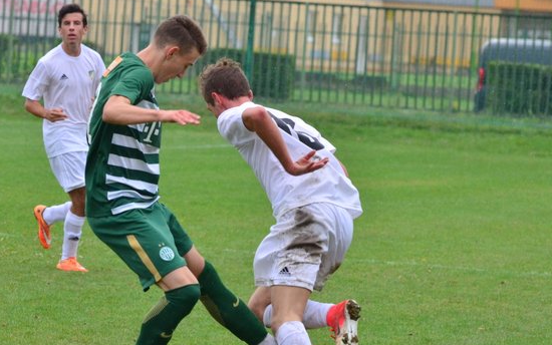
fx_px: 6180
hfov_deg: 5.1
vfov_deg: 3.2
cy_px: 234
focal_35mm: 411
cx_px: 191
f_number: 7.1
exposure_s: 1/1000
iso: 1000
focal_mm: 185
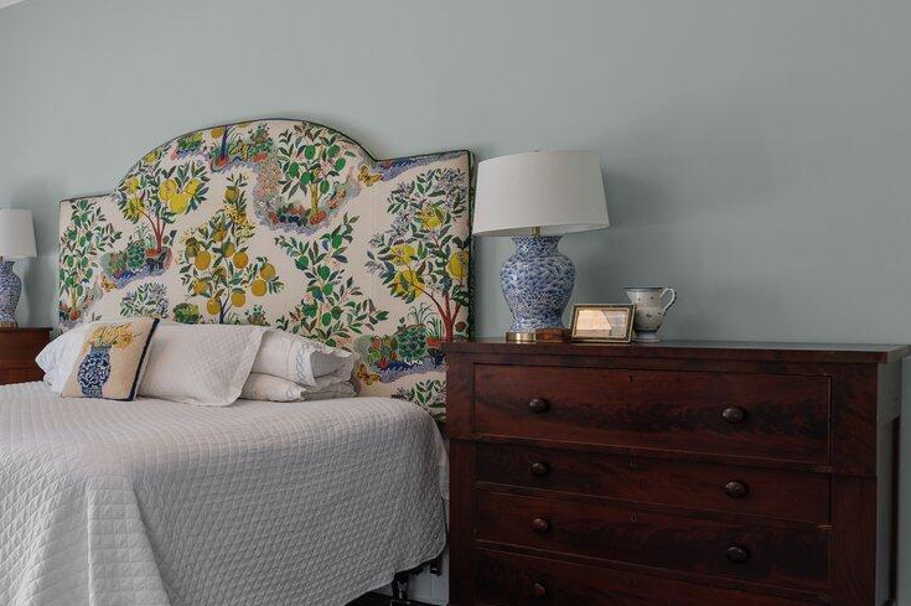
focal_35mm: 39
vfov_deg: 34.1
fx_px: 986
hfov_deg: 40.3
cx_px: -86
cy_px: 275
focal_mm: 14
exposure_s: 1/10
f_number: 8
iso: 250
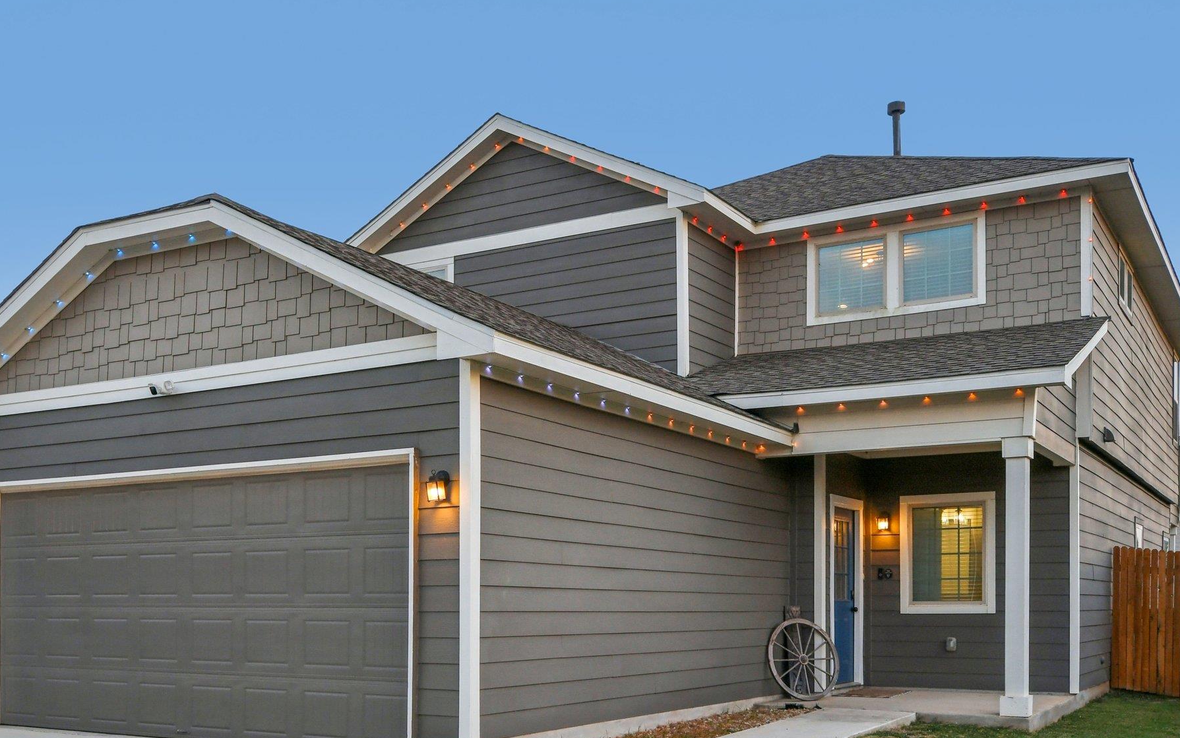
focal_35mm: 35
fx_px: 1126
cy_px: 412
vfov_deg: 36.2
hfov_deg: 55.3
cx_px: 547
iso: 400
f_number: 8
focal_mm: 20
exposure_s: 1/100
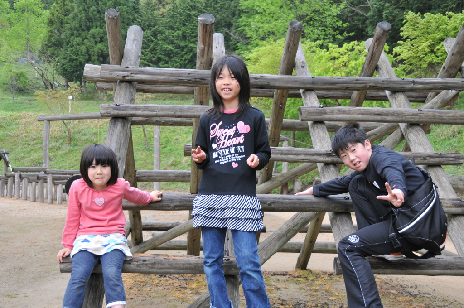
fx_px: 618
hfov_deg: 41.2
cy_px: 154
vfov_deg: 28.0
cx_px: 232
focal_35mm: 48
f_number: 4
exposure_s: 1/320
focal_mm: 32
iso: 320
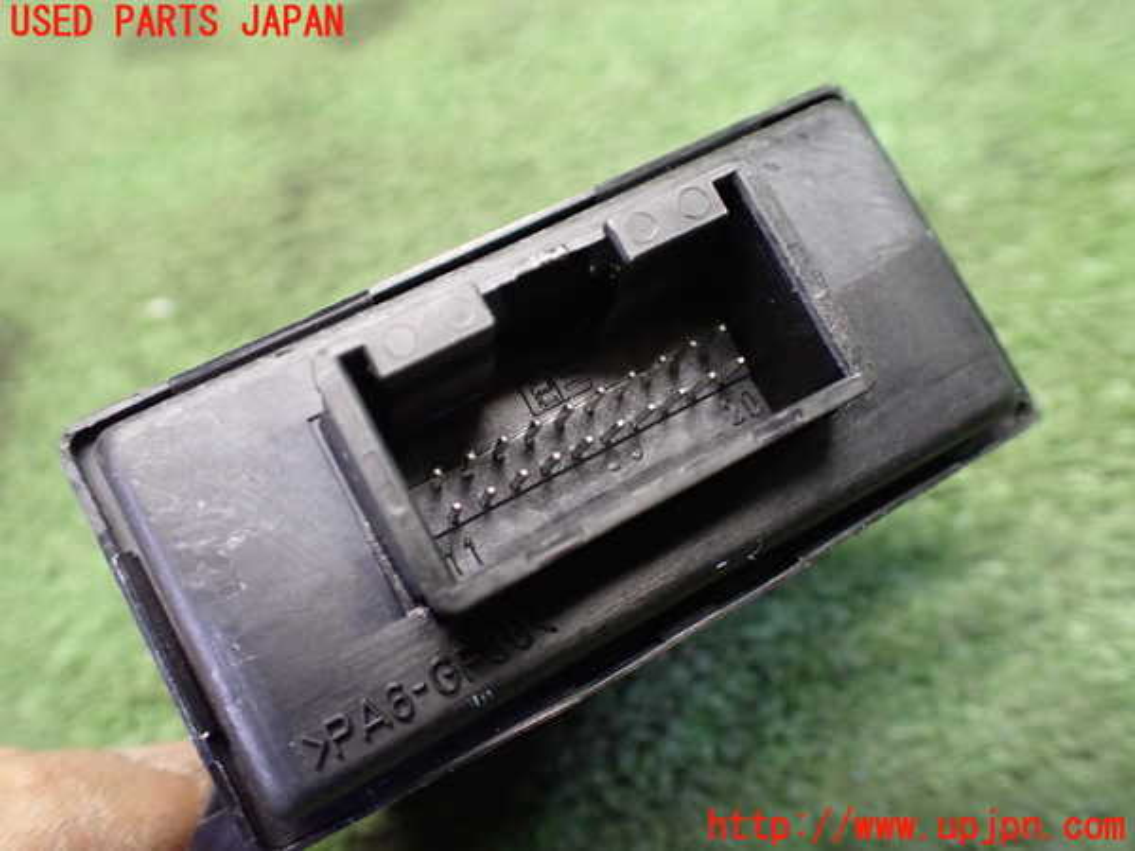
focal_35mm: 30
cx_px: 568
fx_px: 984
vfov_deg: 46.8
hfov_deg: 60.0
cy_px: 426
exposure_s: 1/60
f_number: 2.3
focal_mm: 5.4
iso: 800
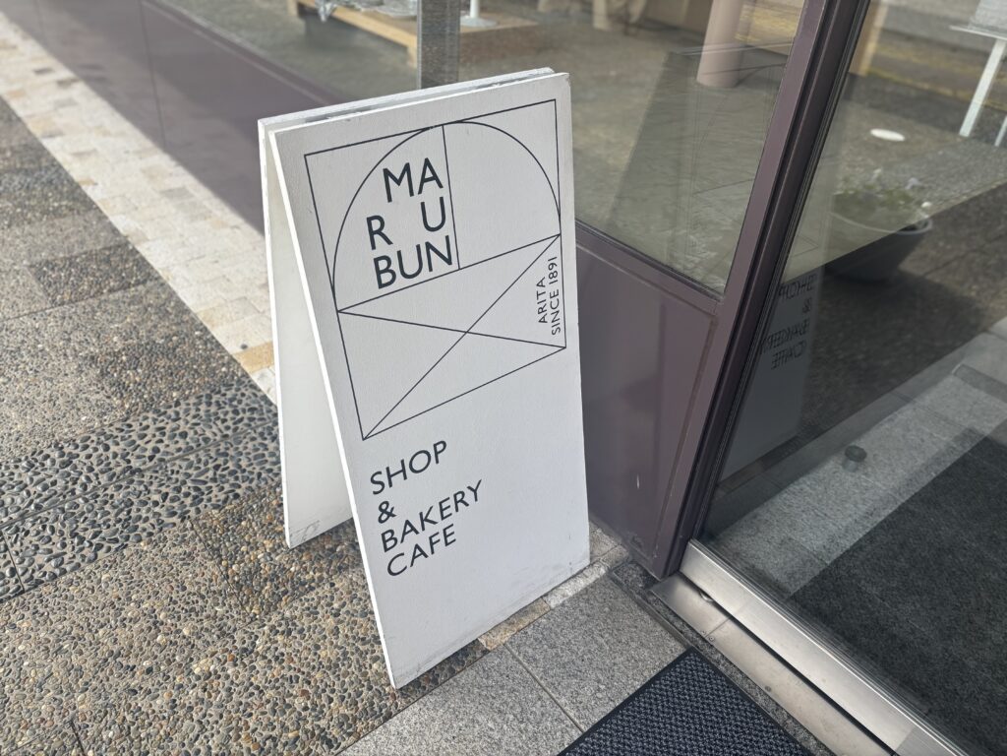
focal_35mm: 26
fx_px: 756
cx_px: 504
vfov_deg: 53.1
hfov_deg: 67.3
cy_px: 378
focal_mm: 5.96
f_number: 1.6
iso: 50
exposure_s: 1/604
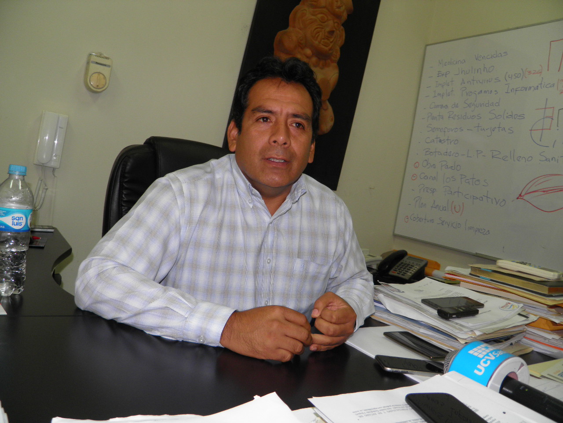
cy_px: 212
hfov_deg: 63.4
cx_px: 282
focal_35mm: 28
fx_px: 455
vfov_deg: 49.7
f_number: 2.8
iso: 100
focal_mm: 4.9
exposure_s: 1/30
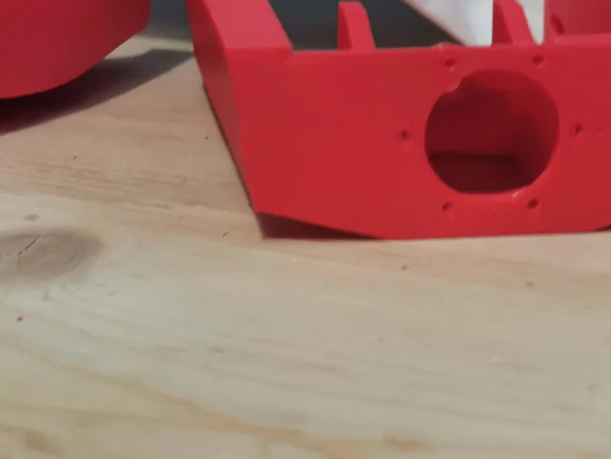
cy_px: 229
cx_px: 308
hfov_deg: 14.4
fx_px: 2419
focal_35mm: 137
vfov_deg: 10.8
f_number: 1.6
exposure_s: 1/100
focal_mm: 5.56
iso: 125
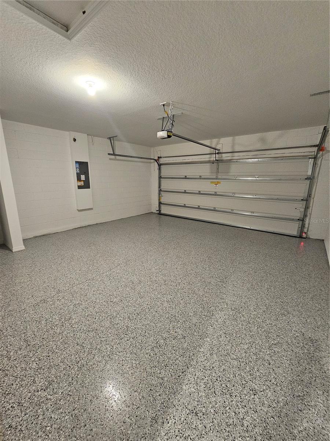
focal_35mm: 13
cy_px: 220
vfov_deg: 106.2
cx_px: 165
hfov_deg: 89.9
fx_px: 165
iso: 640
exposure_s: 1/30
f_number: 2.2
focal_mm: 2.2
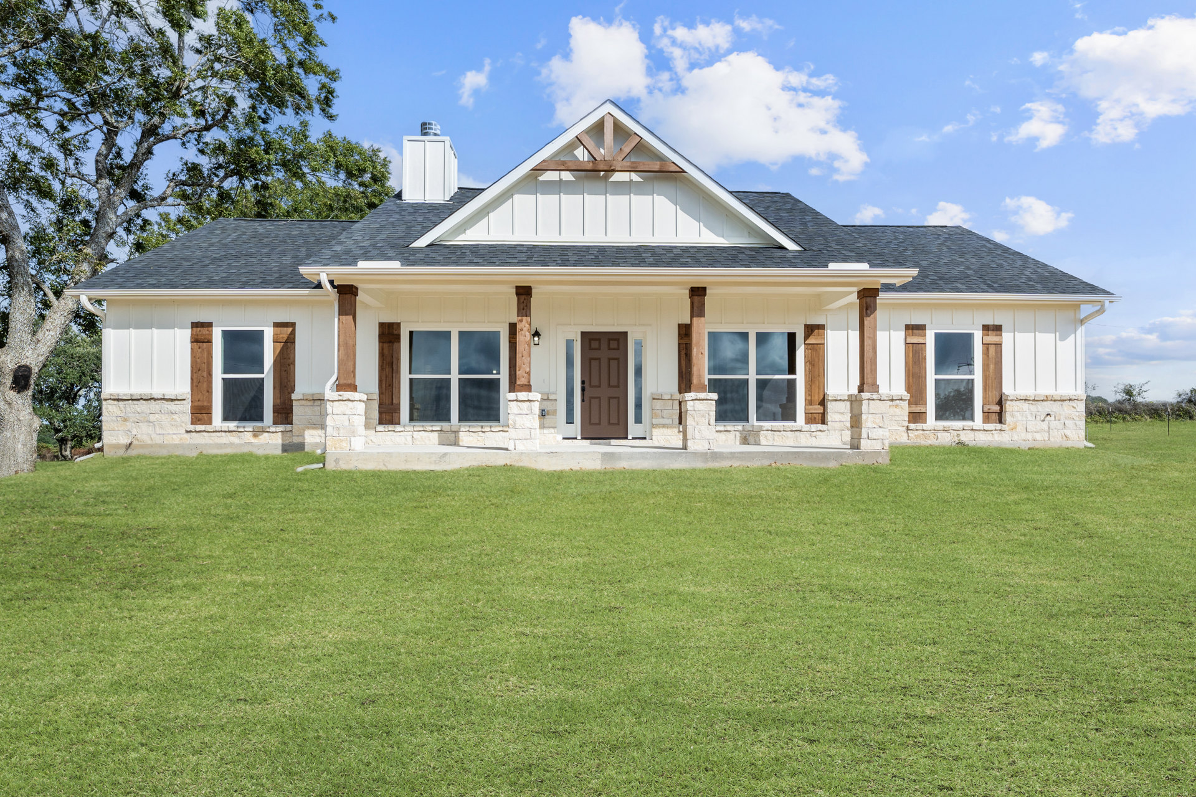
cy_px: 398
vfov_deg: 67.4
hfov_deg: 90.0
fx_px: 598
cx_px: 598
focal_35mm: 18
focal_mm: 12
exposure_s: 1/640
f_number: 8
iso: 100
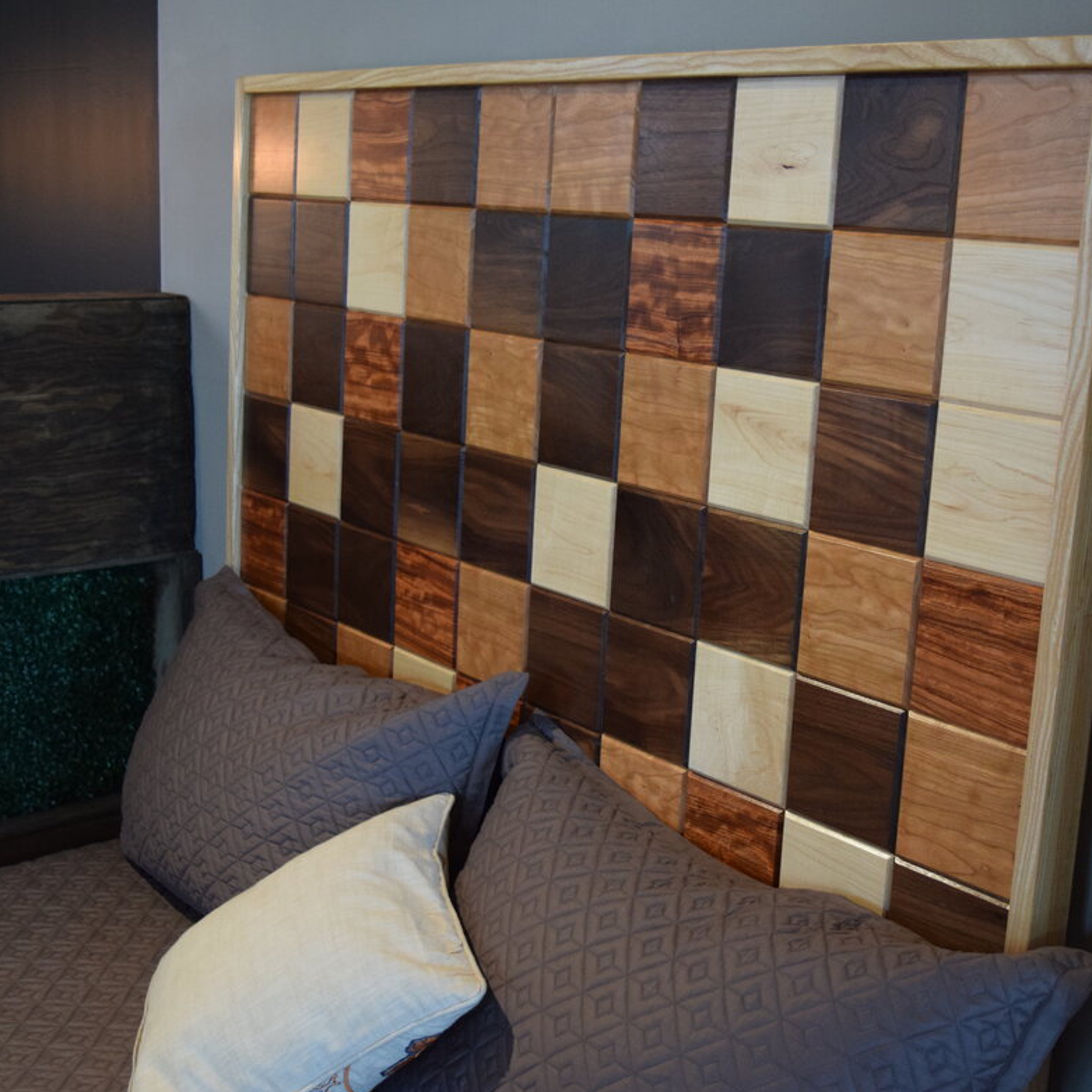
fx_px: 1677
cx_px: 699
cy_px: 538
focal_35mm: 47
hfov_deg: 35.8
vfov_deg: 36.1
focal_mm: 24
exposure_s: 1/60
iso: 1400
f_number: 4
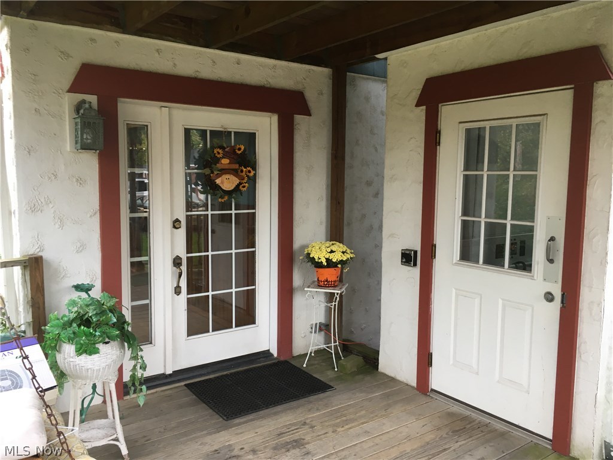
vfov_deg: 48.2
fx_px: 514
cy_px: 230
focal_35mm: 29
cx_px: 306
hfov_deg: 61.7
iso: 25
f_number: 2.2
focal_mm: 4.15
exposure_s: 1/40
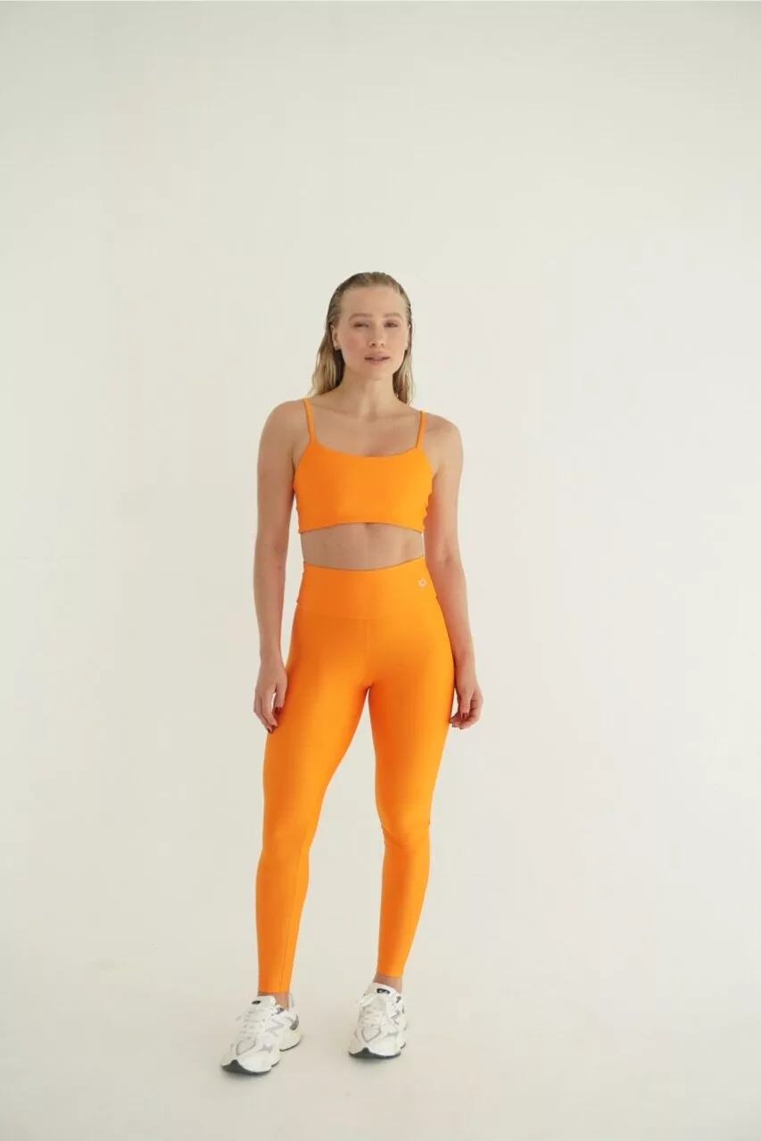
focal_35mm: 48
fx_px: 1522
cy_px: 570
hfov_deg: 28.1
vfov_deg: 41.1
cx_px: 380
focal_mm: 32
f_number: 5.6
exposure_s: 1/160
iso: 160
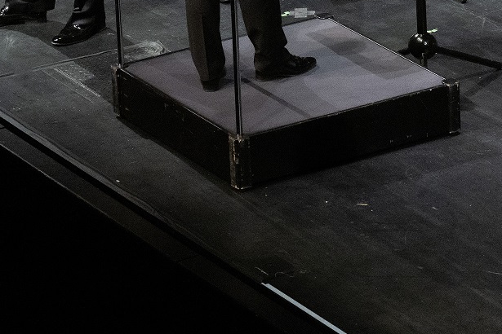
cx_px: 444
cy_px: -194
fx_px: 3695
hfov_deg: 7.8
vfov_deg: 5.1
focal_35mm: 265
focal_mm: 79
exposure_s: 1/125
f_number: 6.3
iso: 3200
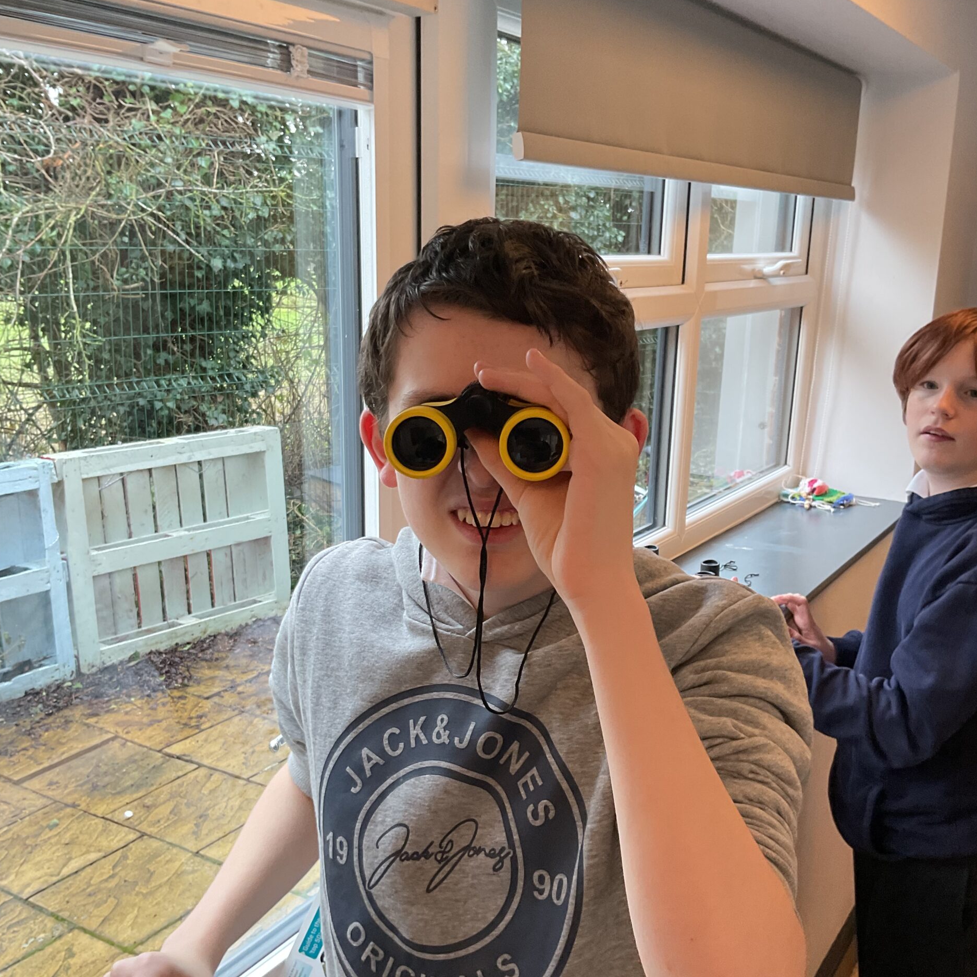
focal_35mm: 35
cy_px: 543
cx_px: 484
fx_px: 1118
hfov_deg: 47.2
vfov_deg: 47.1
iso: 80
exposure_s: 1/60
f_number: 1.8
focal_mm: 3
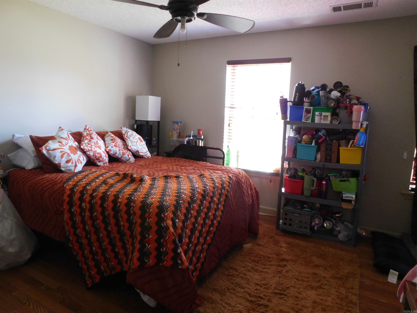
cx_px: 208
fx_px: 277
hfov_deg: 73.9
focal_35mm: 23
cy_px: 156
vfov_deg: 58.9
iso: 400
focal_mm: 4
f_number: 3
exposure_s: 1/13
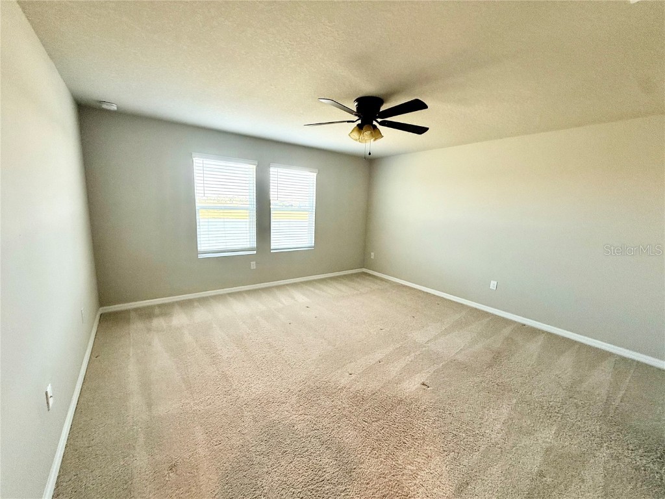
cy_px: 250
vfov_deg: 85.7
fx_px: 269
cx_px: 332
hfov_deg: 102.1
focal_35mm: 14
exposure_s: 1/136
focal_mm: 2.22
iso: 64
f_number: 2.2
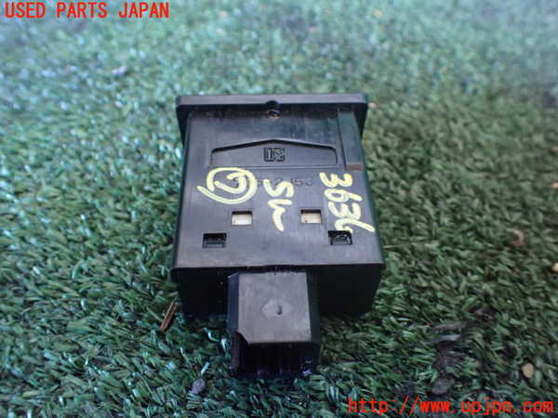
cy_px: 209
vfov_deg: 46.8
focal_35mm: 30
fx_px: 484
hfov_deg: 60.0
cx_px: 279
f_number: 2.3
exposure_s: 1/30
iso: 1000
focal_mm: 5.4
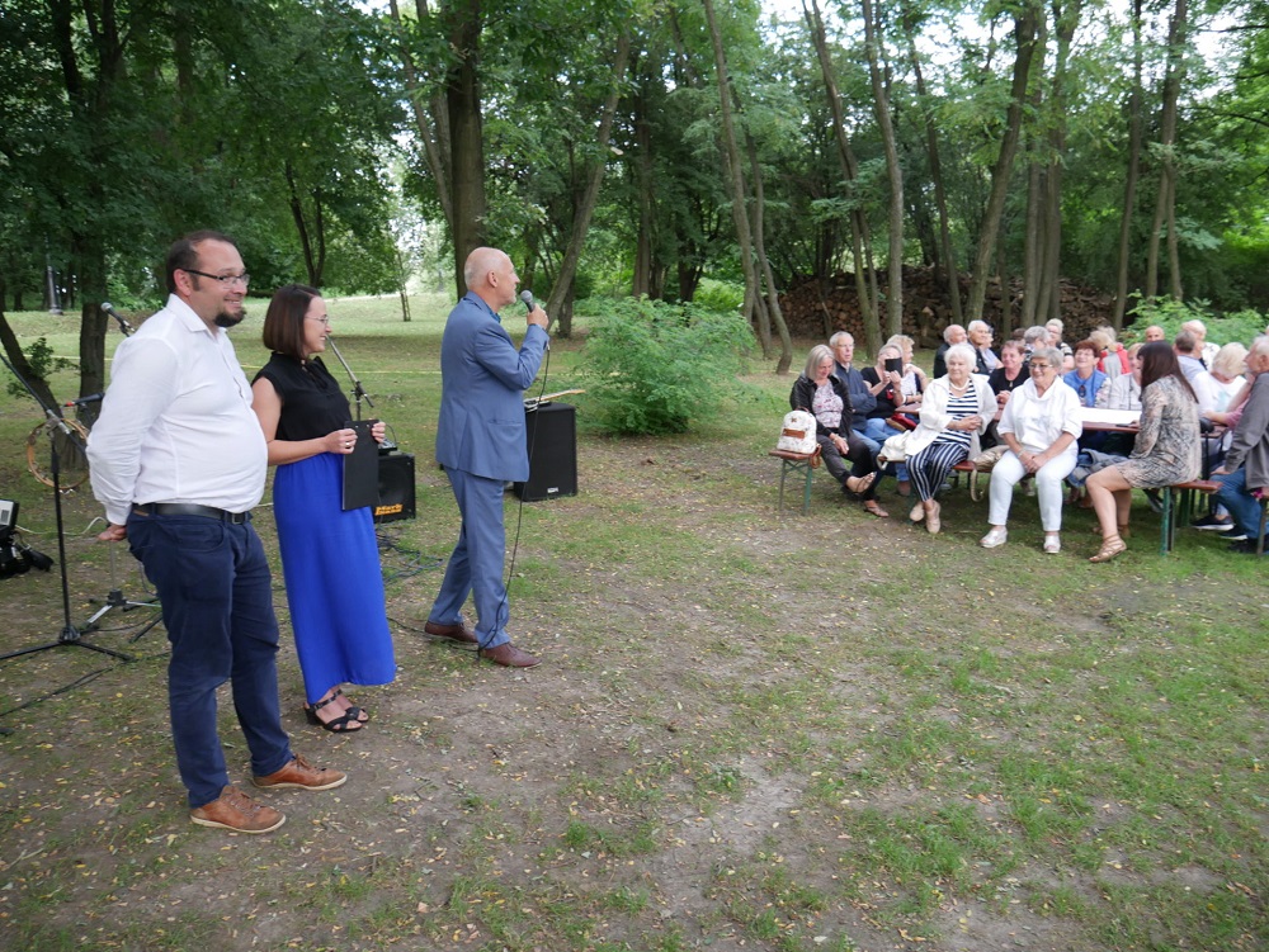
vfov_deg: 49.8
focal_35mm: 28
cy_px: 476
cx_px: 634
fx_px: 1027
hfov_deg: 63.4
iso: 320
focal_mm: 14
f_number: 3.5
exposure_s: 1/60
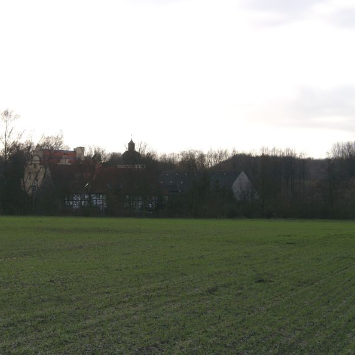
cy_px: 176
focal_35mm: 119
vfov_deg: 14.7
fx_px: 1381
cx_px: 140
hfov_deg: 14.6
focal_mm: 20.74
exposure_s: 1/410
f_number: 4
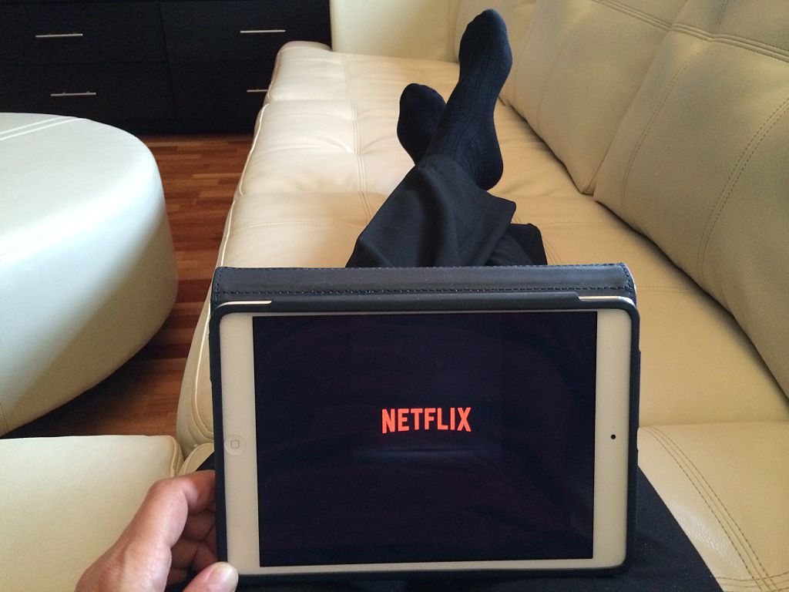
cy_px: 296
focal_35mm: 30
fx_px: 684
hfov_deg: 60.0
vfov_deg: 46.8
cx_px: 394
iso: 320
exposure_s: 1/15
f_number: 2.2
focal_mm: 4.12
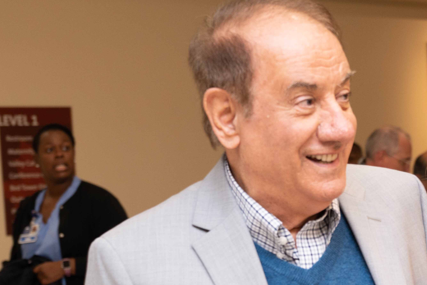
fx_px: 1518
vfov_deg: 10.6
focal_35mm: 128
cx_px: 431
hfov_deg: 15.7
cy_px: 280
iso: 800
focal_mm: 43
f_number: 4
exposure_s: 1/80
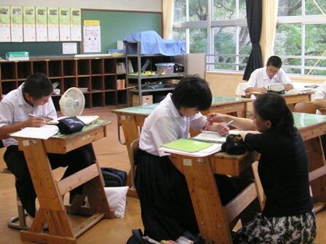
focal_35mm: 37
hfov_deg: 50.1
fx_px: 348
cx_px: 163
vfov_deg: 38.7
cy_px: 122
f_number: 2.8
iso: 125
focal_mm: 6.1
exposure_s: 1/45
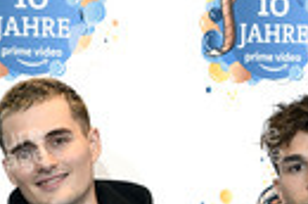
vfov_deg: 9.5
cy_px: 334
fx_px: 1186
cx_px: -77
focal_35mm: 139
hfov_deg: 14.3
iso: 1000
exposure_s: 1/125
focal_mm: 40
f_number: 5
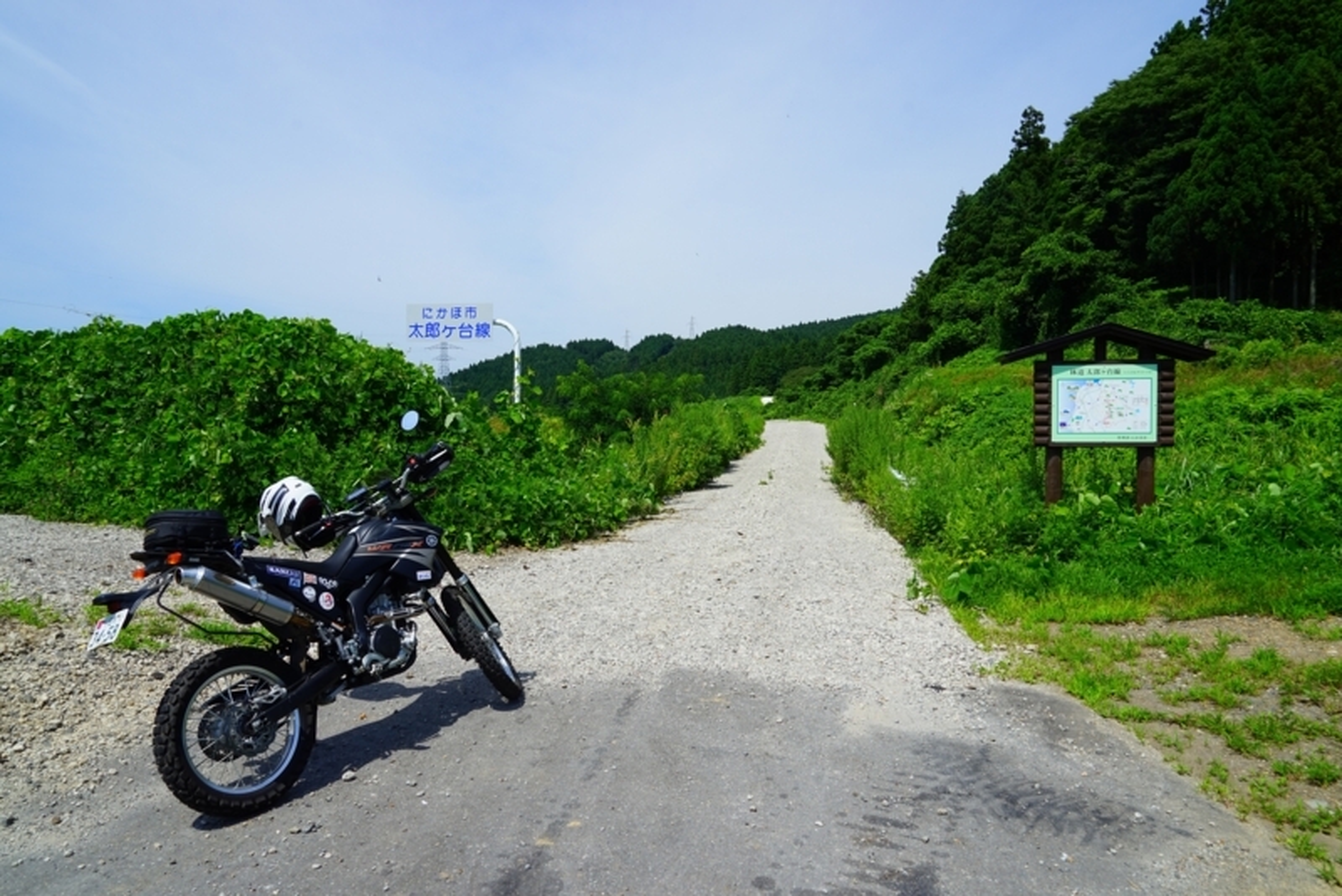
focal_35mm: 24
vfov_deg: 53.2
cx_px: 671
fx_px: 895
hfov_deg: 73.7
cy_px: 448
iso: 100
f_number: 11
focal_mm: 24
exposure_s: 1/160
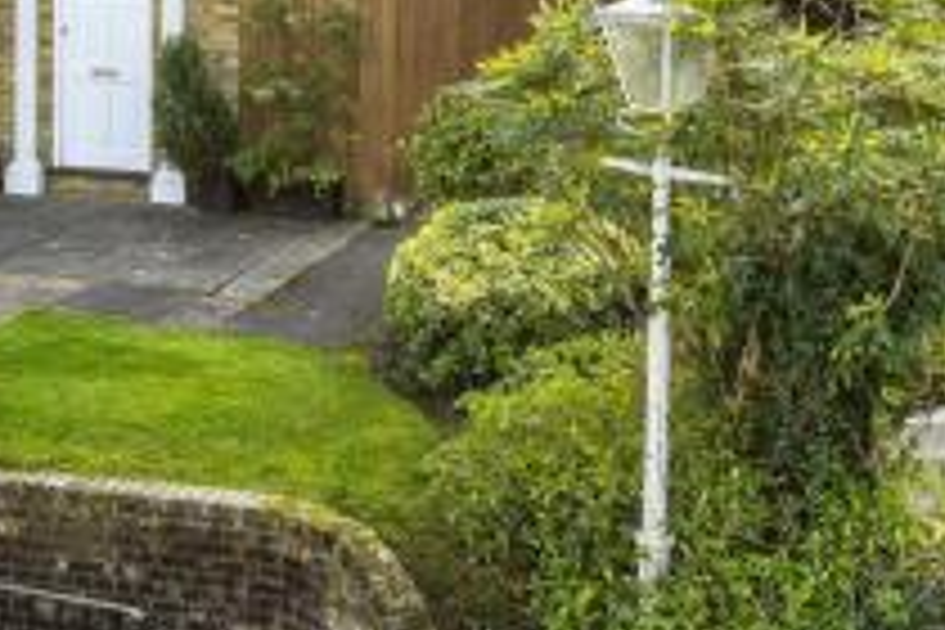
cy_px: -20
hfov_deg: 27.5
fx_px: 1785
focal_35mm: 68
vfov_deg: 19.4
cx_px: -61
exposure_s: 1/40
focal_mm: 20
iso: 160
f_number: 9
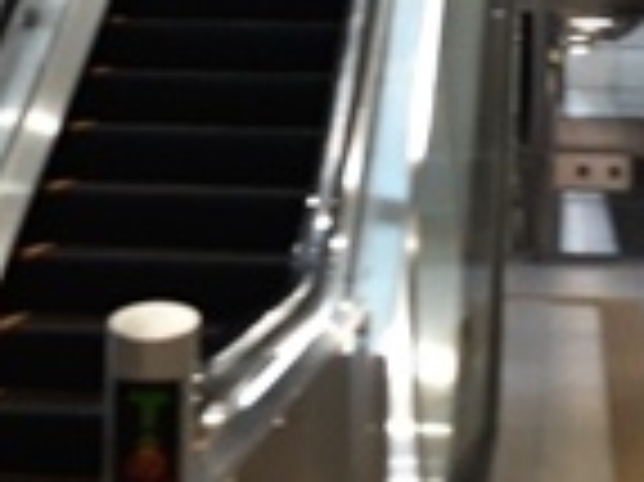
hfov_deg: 16.3
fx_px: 2249
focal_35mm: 121
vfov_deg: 11.8
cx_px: 392
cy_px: -198
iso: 160
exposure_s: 1/40
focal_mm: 3.71
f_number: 1.7
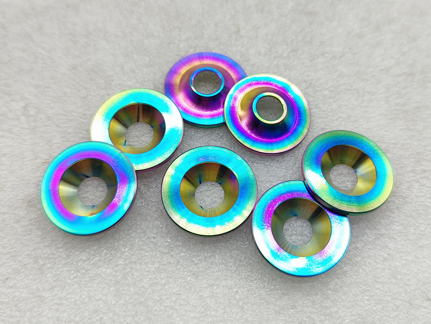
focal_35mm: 24
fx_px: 299
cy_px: 162
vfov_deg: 56.8
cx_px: 216
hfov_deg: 71.6
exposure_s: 1/190
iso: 50
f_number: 1.65
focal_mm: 5.26
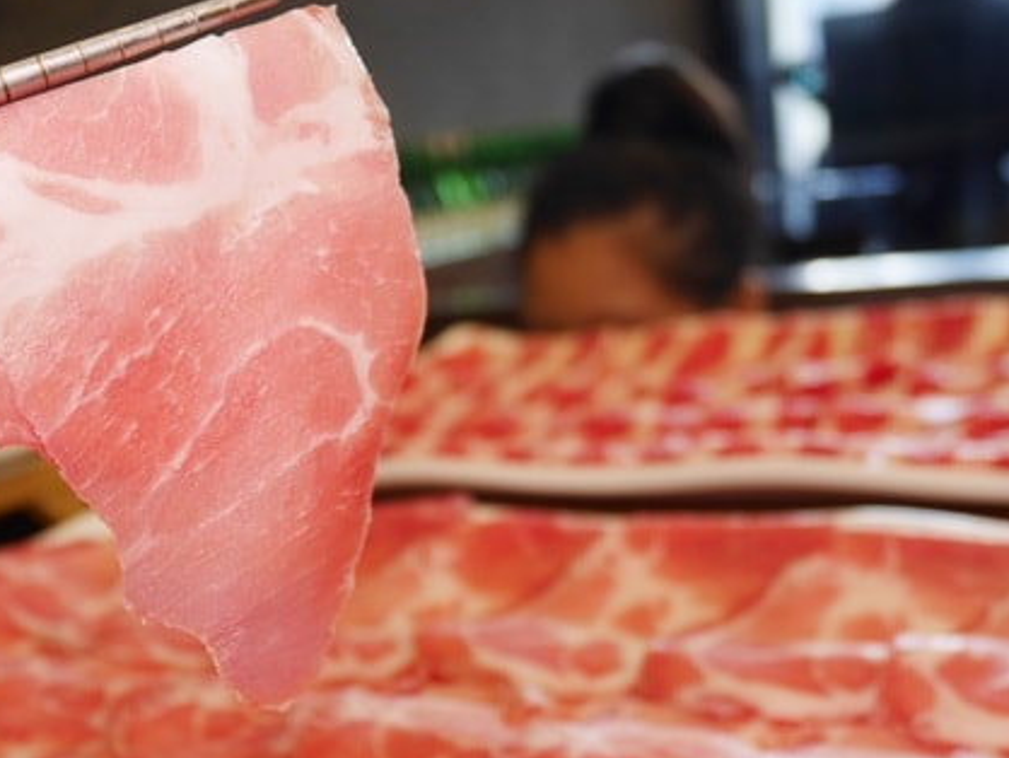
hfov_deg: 37.1
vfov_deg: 28.4
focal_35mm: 51
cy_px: 495
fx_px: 1487
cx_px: 348
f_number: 4
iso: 200
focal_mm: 16
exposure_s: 1/60
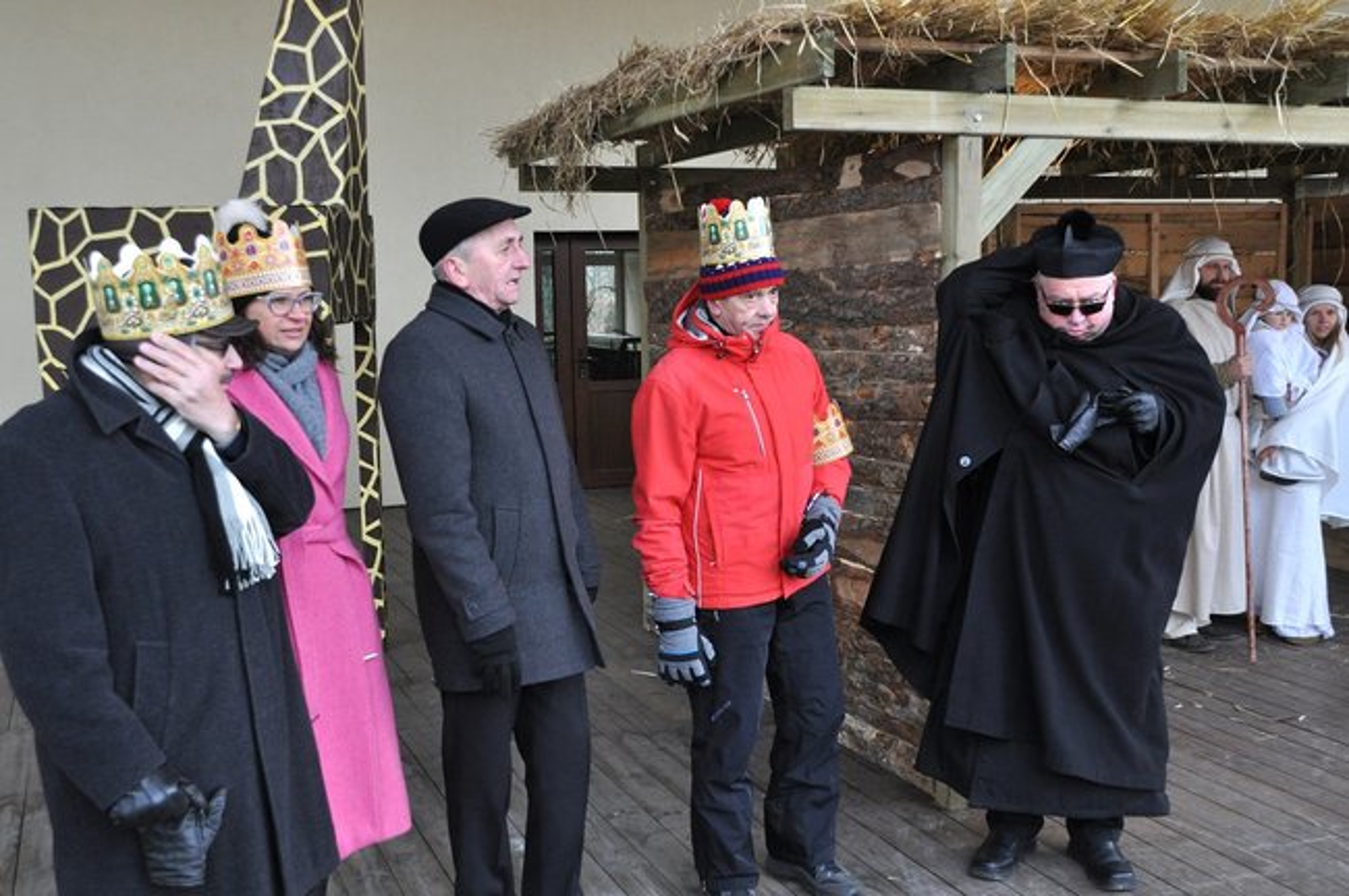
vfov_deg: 35.4
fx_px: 1404
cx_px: 674
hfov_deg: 51.3
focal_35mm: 38
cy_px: 448
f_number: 7.1
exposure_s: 1/200
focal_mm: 25
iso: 1000
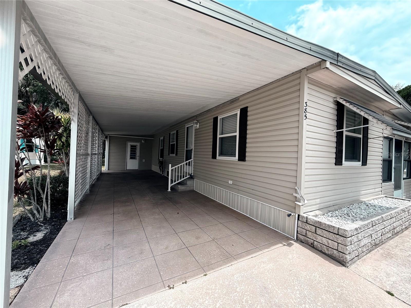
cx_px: 206
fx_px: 166
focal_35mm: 14
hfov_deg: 102.1
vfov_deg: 85.7
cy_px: 154
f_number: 2.2
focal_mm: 2.22
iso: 50
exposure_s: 1/760
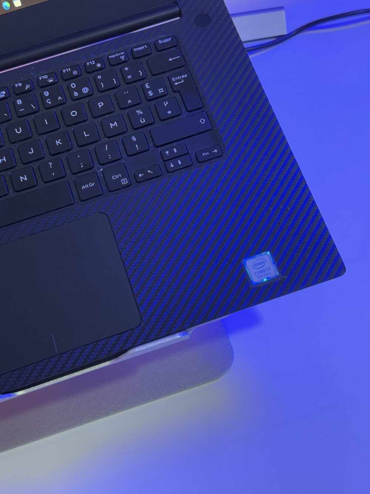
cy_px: 247
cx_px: 185
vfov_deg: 39.7
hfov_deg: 30.3
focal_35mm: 48
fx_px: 684
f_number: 1.78
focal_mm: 6.76
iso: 250
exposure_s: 1/60
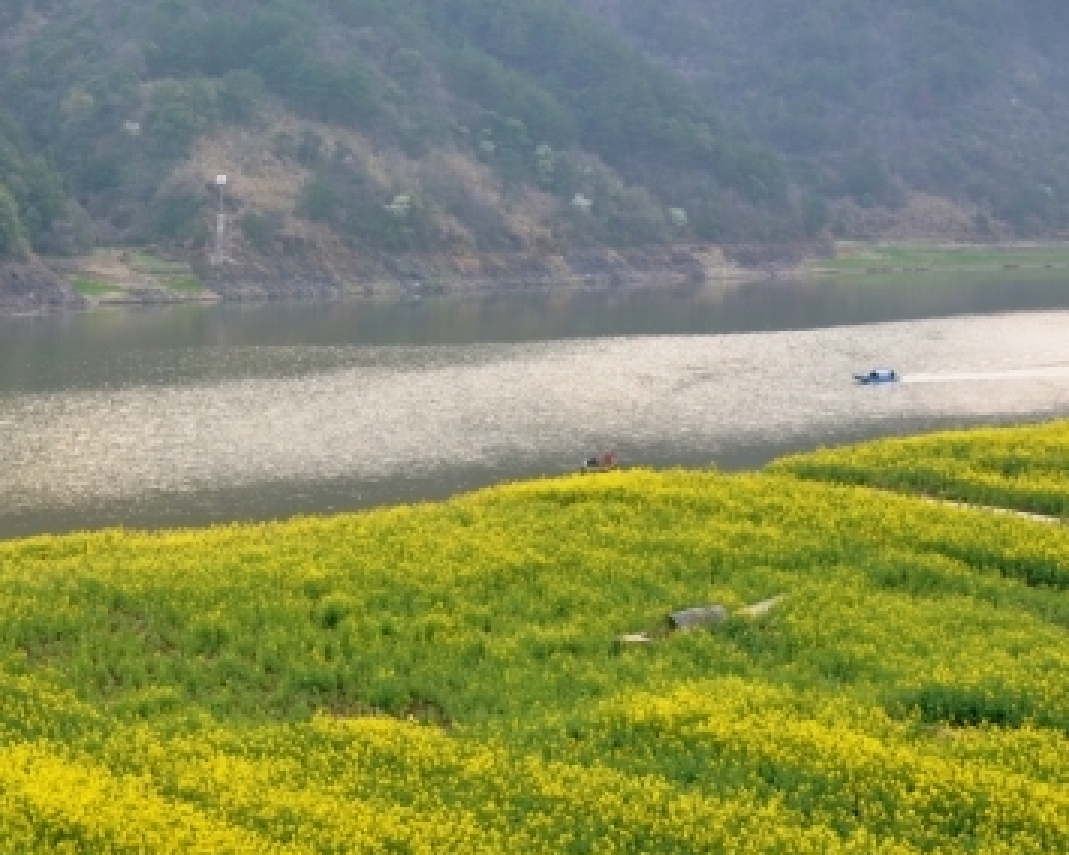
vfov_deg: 20.2
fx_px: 2310
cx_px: 238
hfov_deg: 25.7
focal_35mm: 73
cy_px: -36
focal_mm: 18
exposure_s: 1/30
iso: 100
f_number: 8
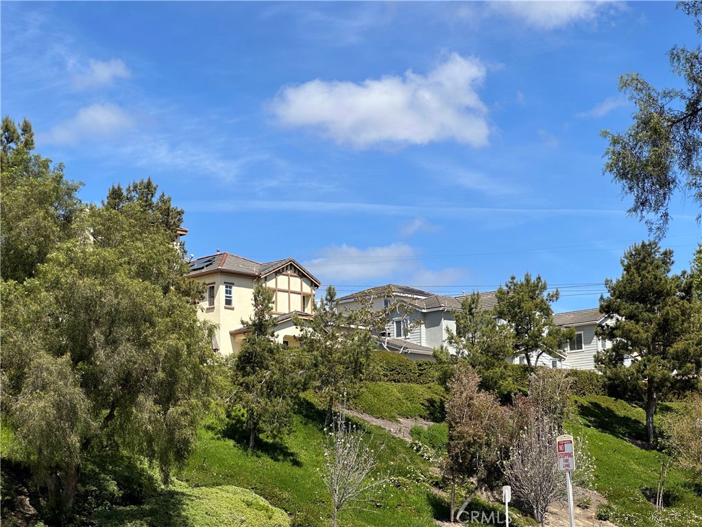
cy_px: 264
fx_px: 1562
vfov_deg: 19.1
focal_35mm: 77
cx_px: 351
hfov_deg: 25.3
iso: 32
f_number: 2.8
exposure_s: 1/786
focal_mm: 9
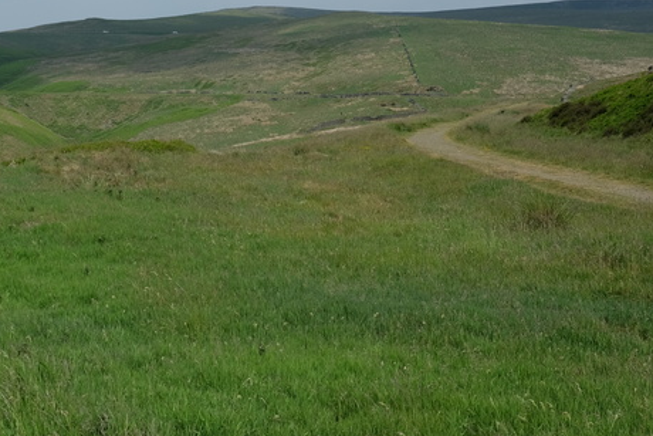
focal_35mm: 74
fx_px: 1343
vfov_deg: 18.4
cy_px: 162
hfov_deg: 26.9
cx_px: 143
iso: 200
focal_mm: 28.9
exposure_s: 1/420
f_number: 8
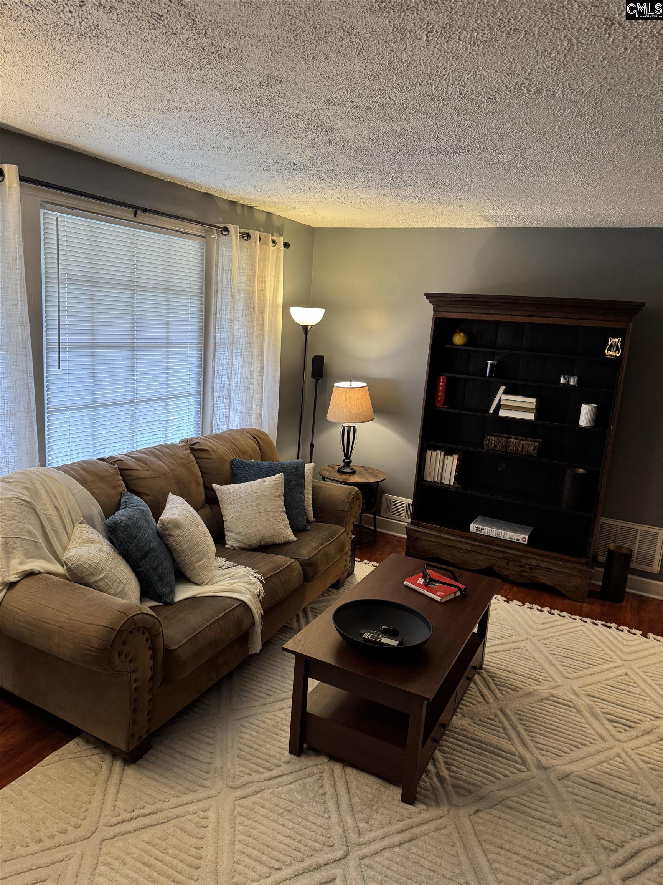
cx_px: 332
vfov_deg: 71.6
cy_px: 442
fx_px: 613
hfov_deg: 56.8
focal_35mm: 24
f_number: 1.78
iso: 320
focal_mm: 6.76
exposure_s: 1/60
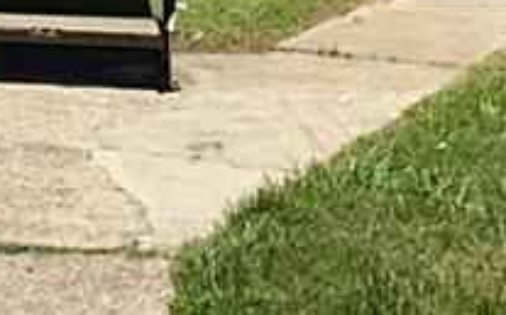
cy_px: -574
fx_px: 2094
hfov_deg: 13.6
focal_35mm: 152
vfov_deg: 7.7
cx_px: 44
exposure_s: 1/1364
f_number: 2.2
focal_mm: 4.15
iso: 32
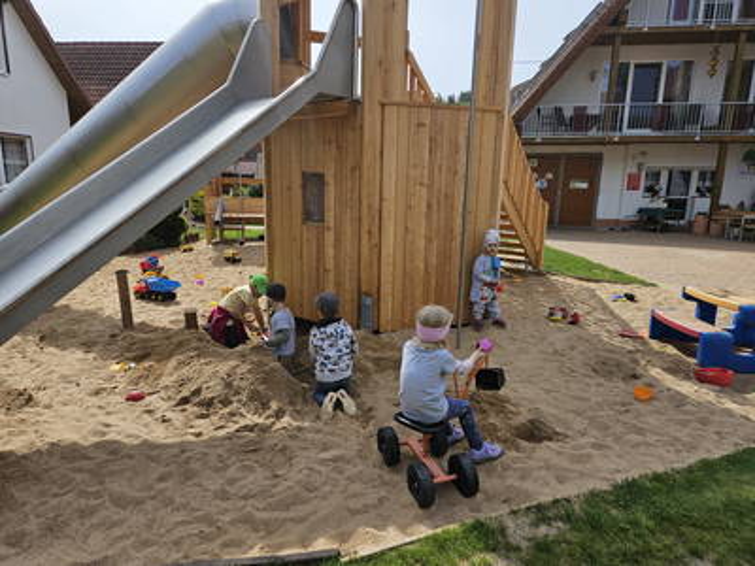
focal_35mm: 23
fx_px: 502
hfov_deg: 73.9
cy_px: 283
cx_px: 378
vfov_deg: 58.9
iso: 25
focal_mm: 5.4
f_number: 1.8
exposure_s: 1/1904
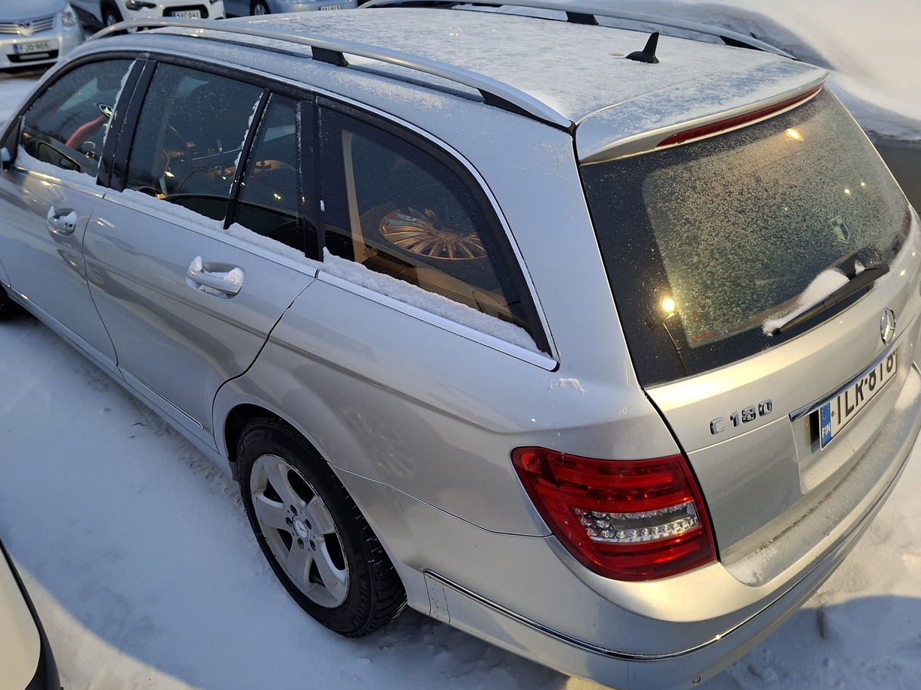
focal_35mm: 27
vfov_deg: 51.3
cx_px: 435
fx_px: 718
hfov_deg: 65.3
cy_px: 368
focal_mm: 5.54
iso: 320
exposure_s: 1/25
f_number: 1.8
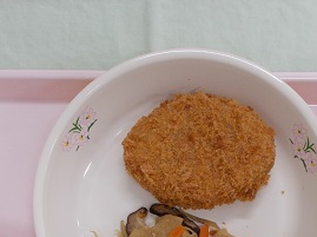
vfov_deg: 20.4
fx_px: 613
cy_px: 288
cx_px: 180
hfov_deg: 29.0
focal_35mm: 67
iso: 80
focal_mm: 4.6
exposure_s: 1/30
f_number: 3.2
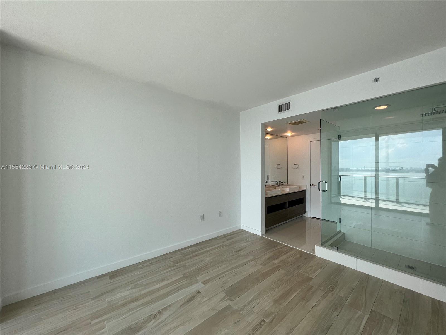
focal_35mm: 13
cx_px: 223
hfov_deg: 106.2
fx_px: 167
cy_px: 168
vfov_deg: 89.9
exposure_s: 1/361
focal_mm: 1.57
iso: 32
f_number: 1.8
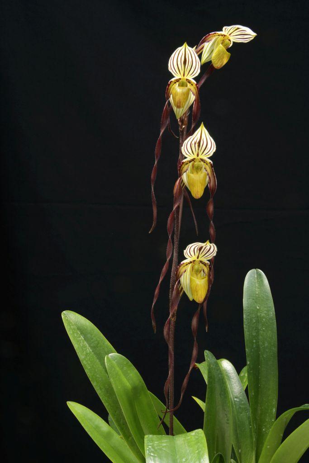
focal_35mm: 38
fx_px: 489
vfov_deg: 50.7
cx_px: 154
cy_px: 232
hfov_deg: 35.1
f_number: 16
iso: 250
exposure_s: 1/25
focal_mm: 38
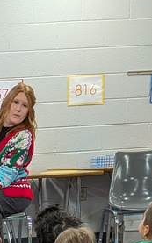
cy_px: 372
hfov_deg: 13.2
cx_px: -74
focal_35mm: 94
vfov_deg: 19.2
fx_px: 623
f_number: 1.7
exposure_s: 1/74
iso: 25
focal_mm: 4.53
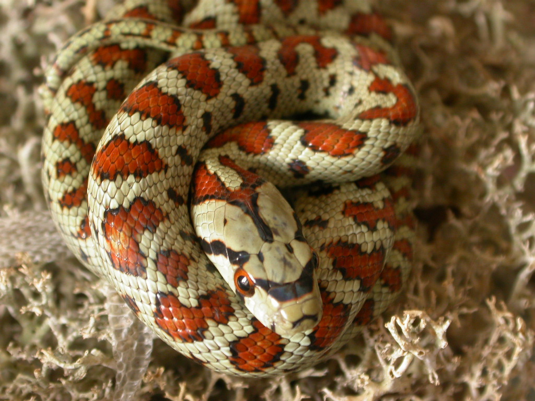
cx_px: 268
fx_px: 2102
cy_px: 200
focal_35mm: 136
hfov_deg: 14.5
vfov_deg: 10.9
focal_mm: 28.2
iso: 100
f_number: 4.7
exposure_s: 1/6.4
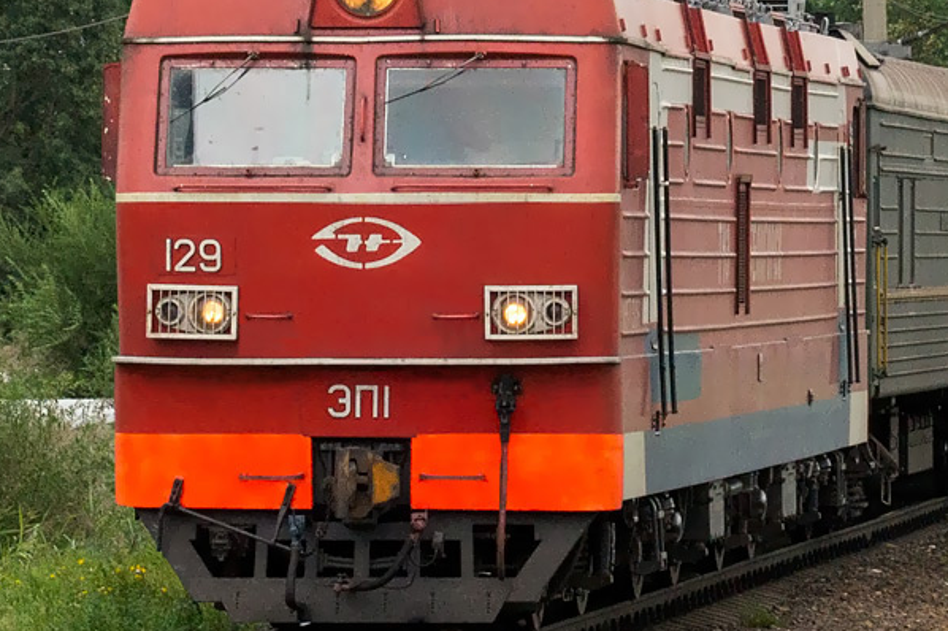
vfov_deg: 5.7
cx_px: 729
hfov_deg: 8.5
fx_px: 6343
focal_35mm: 241
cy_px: 171
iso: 800
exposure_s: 1/400
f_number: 8
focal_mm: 80
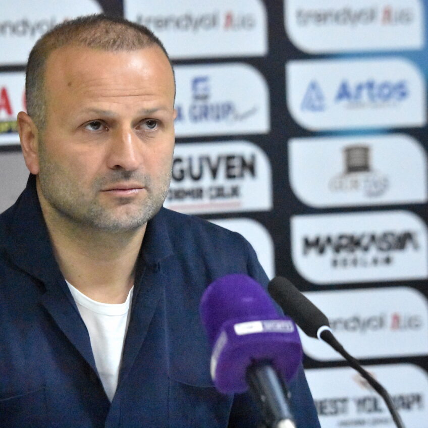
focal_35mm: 260
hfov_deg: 6.7
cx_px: 113
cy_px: 215
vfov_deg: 6.7
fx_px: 3632
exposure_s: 1/1600
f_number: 3.5
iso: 25600
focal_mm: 135
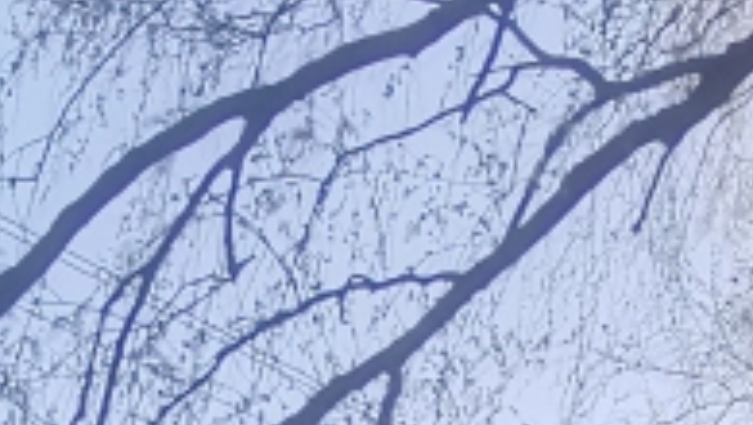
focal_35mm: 119
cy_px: 1281
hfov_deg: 18.0
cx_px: 274
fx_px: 2378
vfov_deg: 8.5
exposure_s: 1/529
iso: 50
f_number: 2.2
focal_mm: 2.23
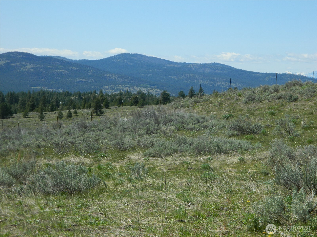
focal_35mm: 84
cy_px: 118
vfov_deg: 17.6
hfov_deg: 23.3
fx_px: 769
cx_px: 158
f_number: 4.2
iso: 80
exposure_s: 1/800
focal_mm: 15.1
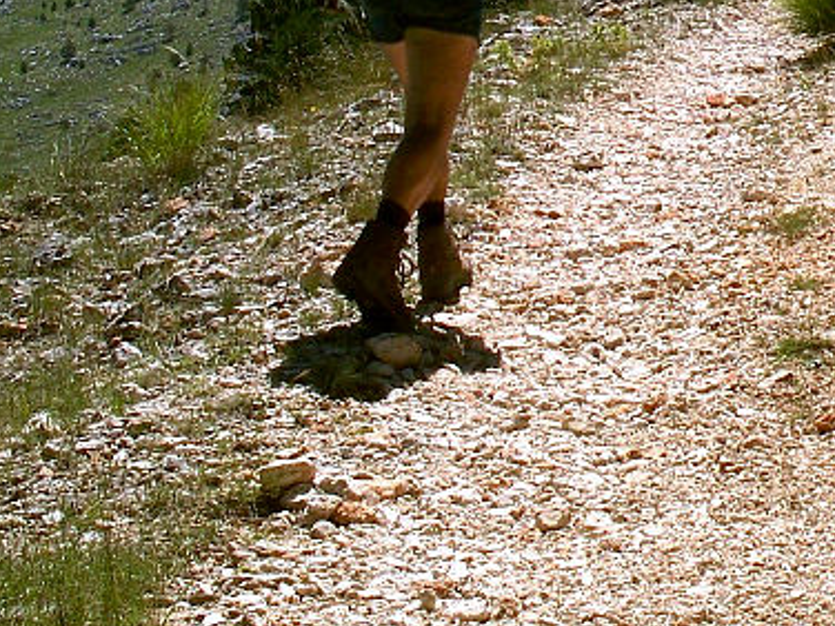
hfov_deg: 12.9
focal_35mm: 150
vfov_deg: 9.7
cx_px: 977
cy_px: -249
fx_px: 3618
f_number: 5
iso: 64
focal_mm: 9.86
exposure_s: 1/800
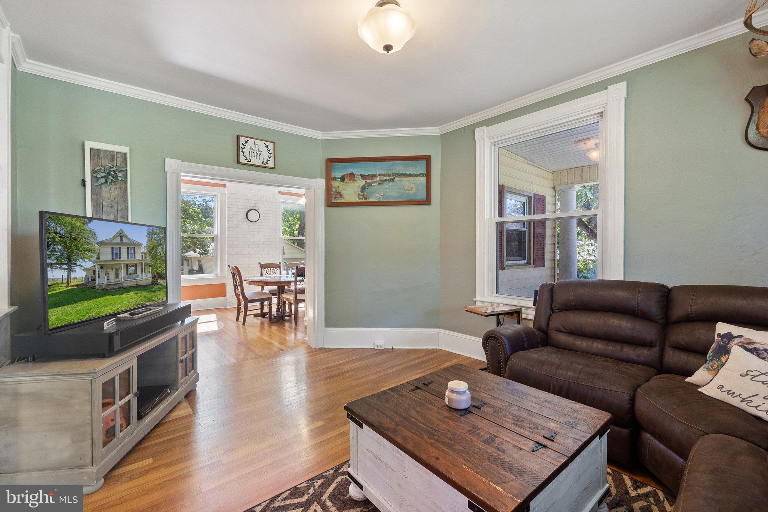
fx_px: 320
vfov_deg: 77.3
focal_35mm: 15
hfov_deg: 100.4
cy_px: 256
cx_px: 384
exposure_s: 1/6
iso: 800
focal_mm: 10
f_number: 7.1
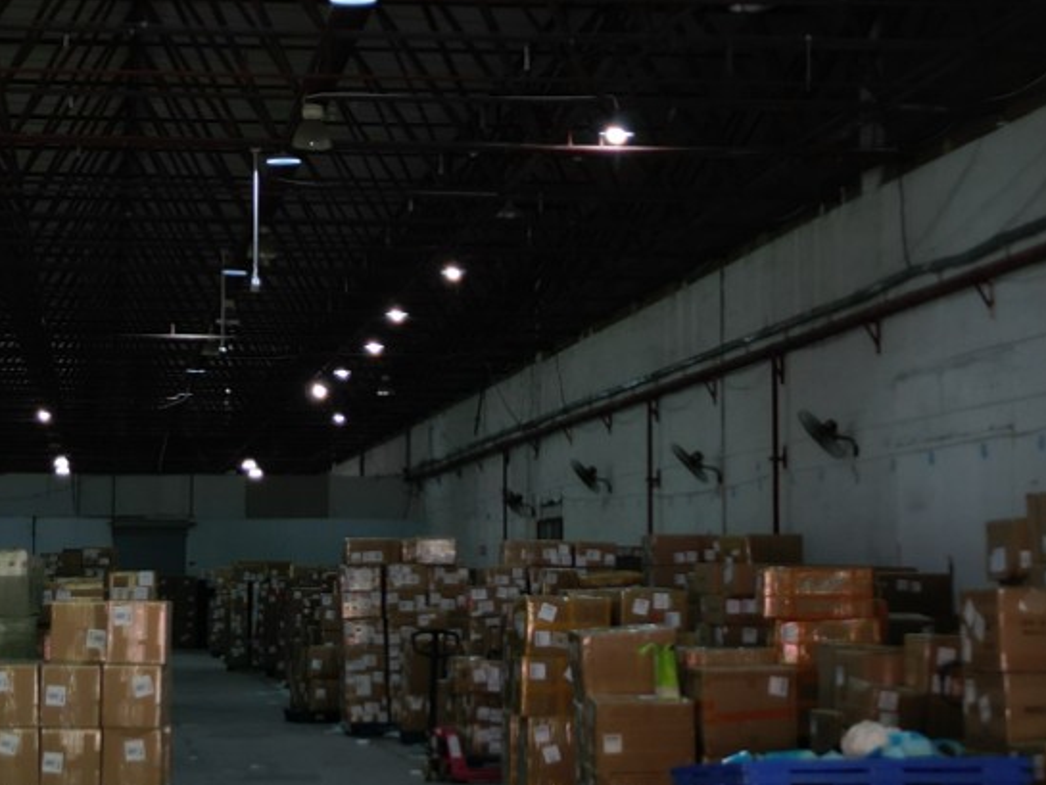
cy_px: 365
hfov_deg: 22.1
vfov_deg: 16.8
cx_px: 305
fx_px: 2660
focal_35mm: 88
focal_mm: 6.72
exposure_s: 1/50
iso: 110
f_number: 1.7
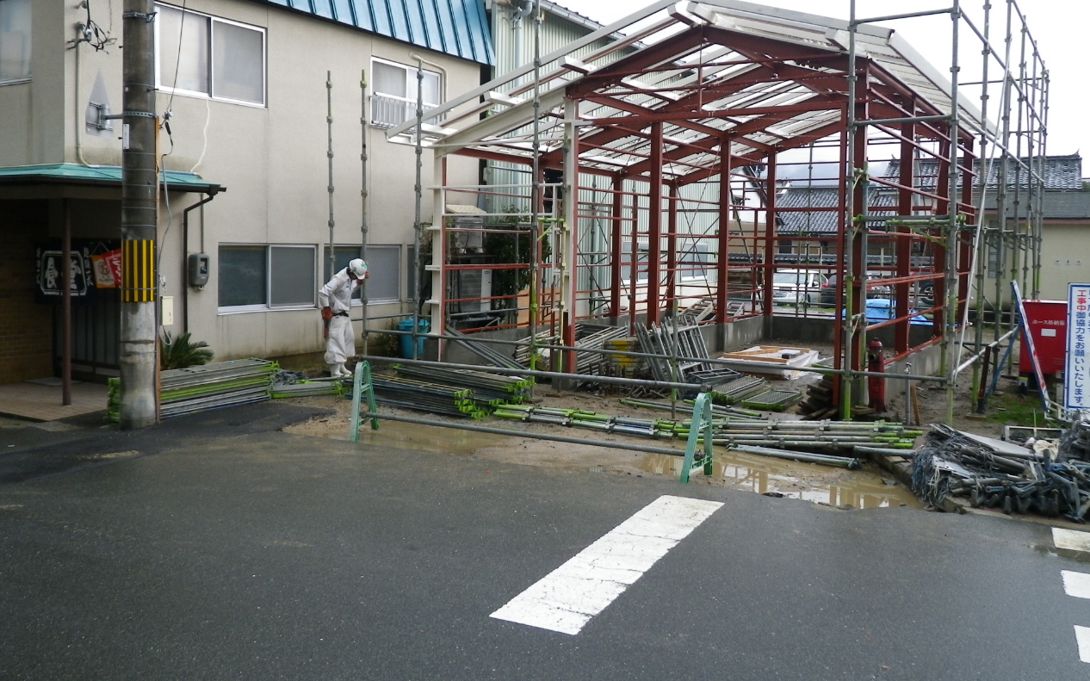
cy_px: 285
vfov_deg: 41.7
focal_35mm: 30
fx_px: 891
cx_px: 541
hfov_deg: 62.9
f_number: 3.5
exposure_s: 1/80
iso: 80
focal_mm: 5
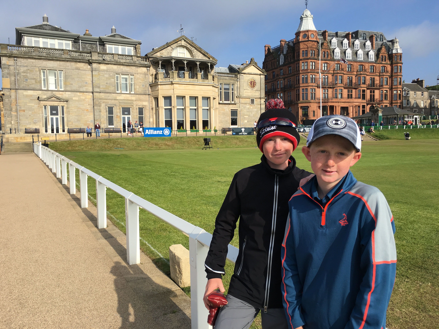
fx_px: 368
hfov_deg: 61.7
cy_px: 164
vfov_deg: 48.2
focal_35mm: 29
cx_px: 220
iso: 25
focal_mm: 4.15
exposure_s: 1/1570
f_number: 2.2
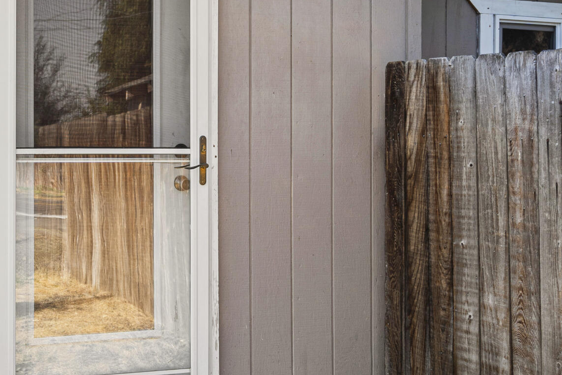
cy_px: 162
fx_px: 859
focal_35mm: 55
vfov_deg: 24.6
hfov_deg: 35.0
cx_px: 105
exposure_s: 1/100
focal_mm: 21
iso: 250
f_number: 8
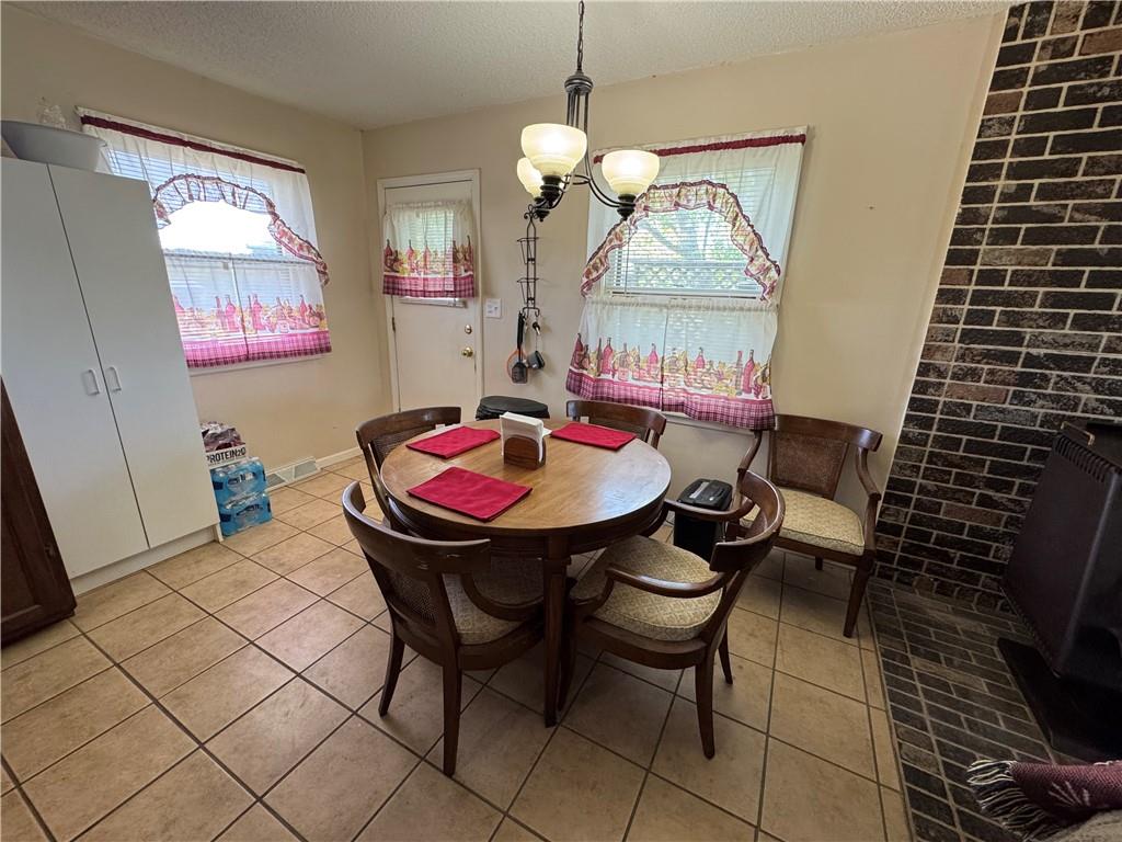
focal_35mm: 14
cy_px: 421
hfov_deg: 102.1
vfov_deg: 85.7
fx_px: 454
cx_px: 561
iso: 250
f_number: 2.2
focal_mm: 2.22
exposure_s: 1/120
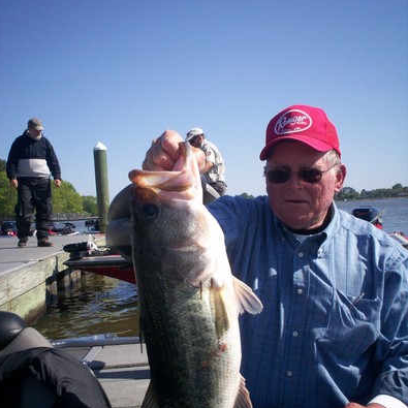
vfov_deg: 39.1
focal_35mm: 43
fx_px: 573
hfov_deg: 39.2
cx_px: 202
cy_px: 224
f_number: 4.5
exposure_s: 1/707
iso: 100
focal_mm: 6
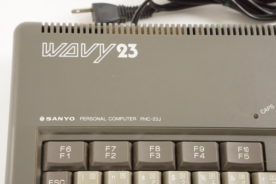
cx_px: 138
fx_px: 583
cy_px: 93
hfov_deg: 26.7
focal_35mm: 76
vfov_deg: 17.9
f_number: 7.1
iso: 1600
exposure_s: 1/60
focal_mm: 50
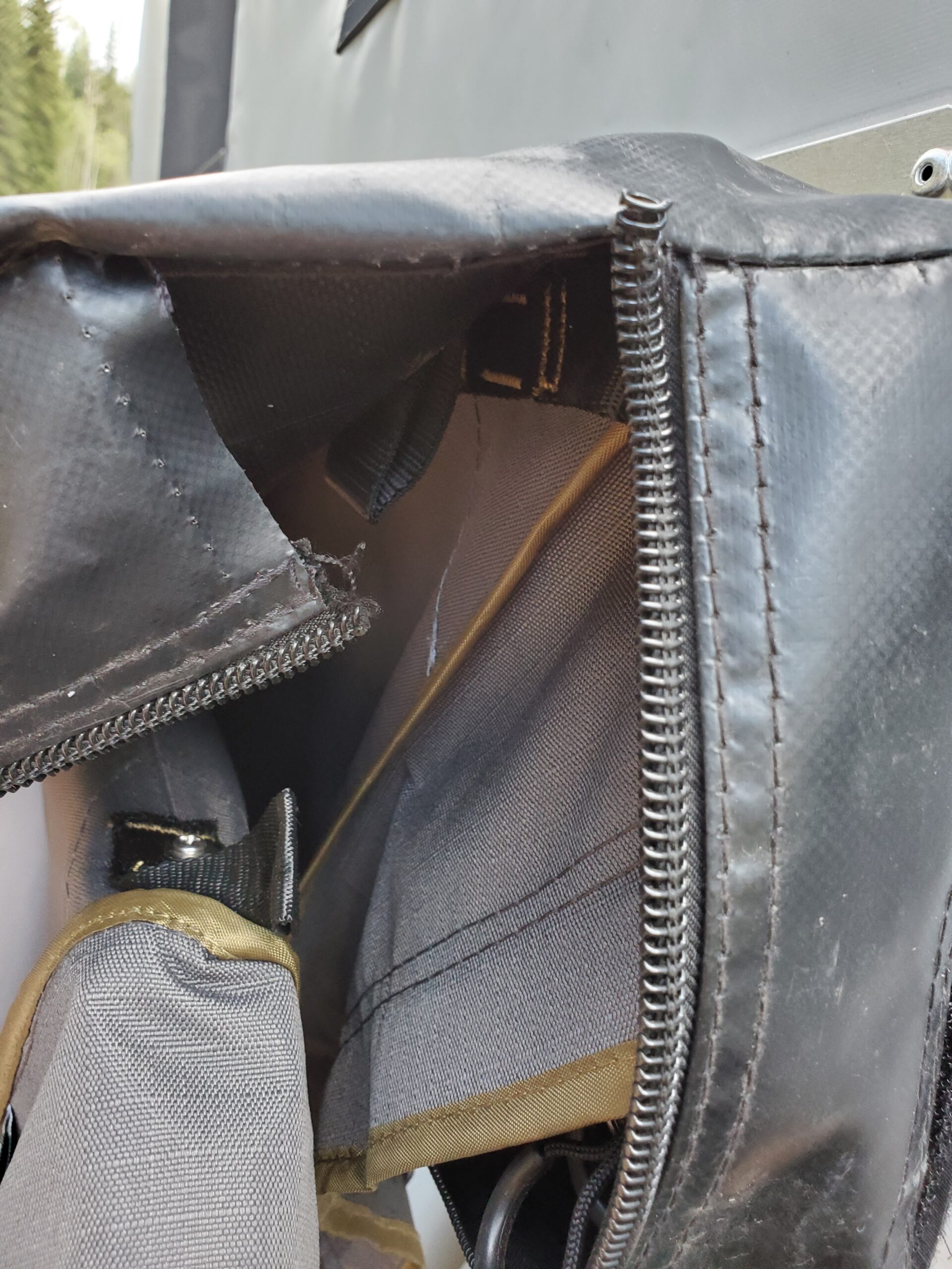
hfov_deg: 53.1
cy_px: 634
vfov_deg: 67.3
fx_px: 953
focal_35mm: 26
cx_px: 476
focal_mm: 4.3
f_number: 2.4
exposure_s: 1/120
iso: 200
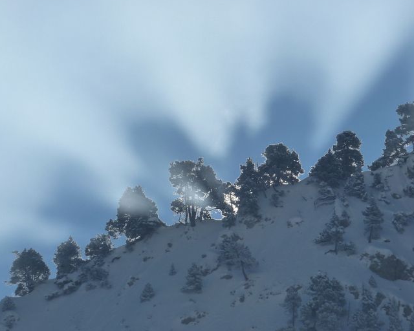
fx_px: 4485
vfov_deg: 4.2
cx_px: 245
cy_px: 184
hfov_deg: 5.3
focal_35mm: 366
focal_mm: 49.2
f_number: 6.3
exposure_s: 1/1600
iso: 125
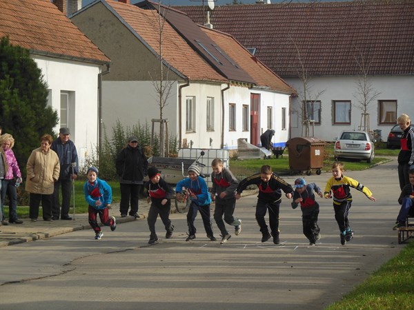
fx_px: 1328
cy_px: 155
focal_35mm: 111
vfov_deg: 13.3
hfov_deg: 17.7
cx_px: 207
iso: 125
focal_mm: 19.7
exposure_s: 1/640
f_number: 4.8
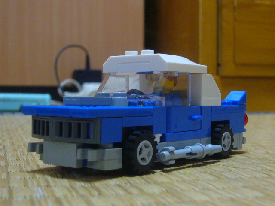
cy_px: 103
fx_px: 461
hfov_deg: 33.2
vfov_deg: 25.2
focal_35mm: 58
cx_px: 138
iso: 200
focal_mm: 6.9
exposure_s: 1/8
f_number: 3.3
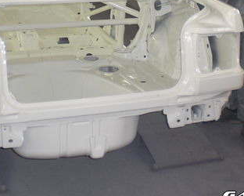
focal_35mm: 72
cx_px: 106
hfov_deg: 26.4
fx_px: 520
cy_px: 15
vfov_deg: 20.8
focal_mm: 6.3
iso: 100
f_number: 3.1
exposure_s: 1/125
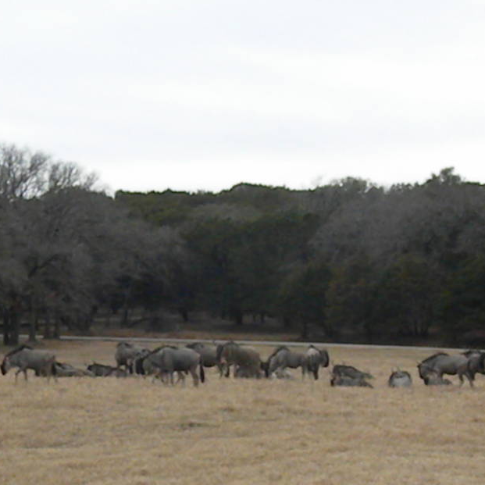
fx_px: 2600
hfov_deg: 10.6
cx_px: 153
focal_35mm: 164
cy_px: 373
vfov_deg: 10.6
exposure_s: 1/260
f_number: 14
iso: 640
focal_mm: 12.7
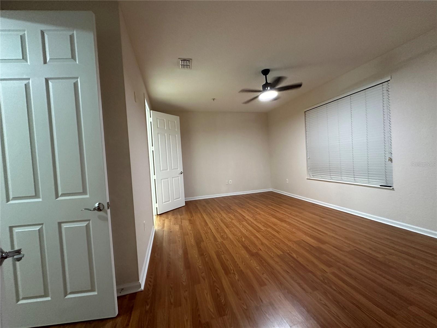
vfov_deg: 85.7
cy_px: 164
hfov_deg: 102.1
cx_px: 218
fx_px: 177
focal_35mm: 14
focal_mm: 2.22
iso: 500
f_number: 2.2
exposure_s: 1/60
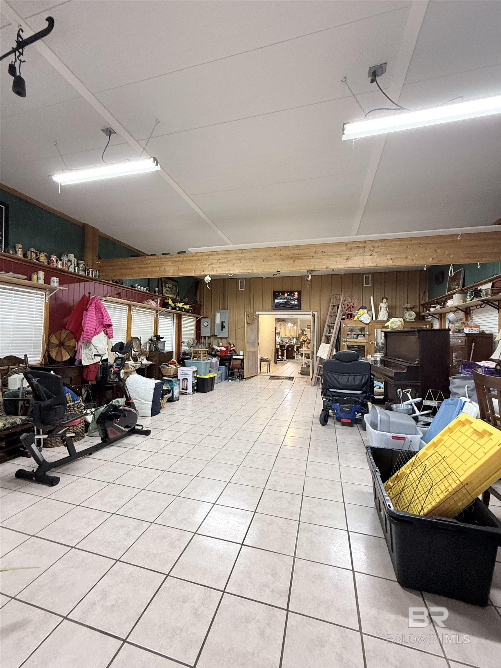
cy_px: 334
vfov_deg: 102.1
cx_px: 250
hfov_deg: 85.7
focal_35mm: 14
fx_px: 270
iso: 400
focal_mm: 2.22
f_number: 2.2
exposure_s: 1/60
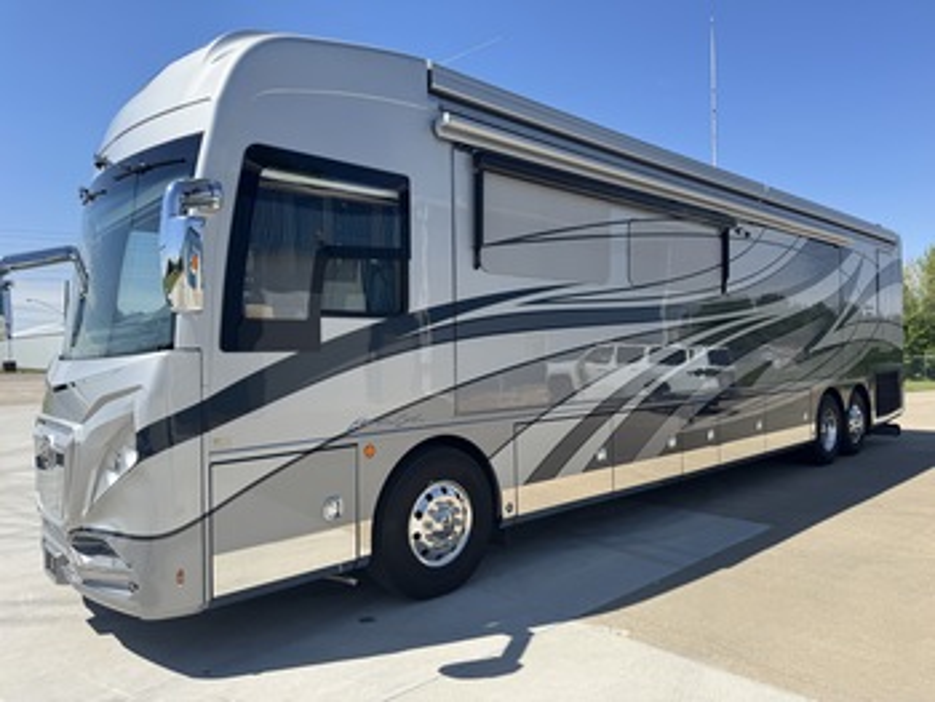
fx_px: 649
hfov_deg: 71.6
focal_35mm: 24
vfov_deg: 56.9
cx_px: 468
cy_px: 351
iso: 80
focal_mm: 6.76
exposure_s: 1/3802
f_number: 1.78
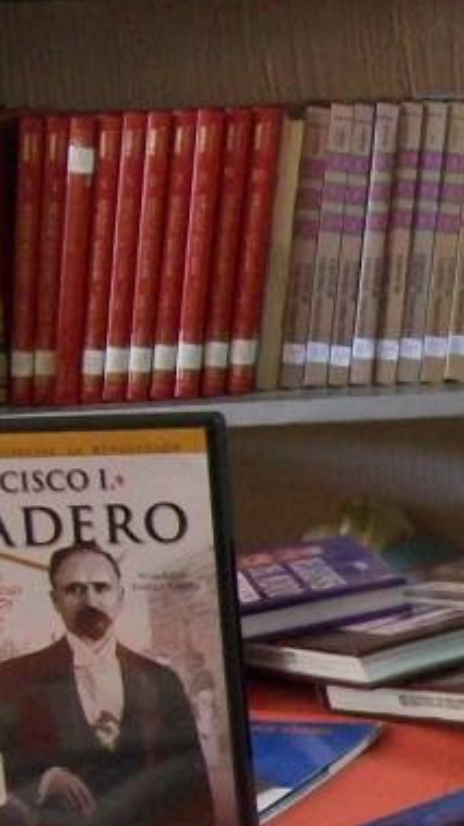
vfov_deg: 19.9
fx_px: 2320
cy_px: 710
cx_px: 869
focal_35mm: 106
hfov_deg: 10.6
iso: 160
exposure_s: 1/15
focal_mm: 6
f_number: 2.7
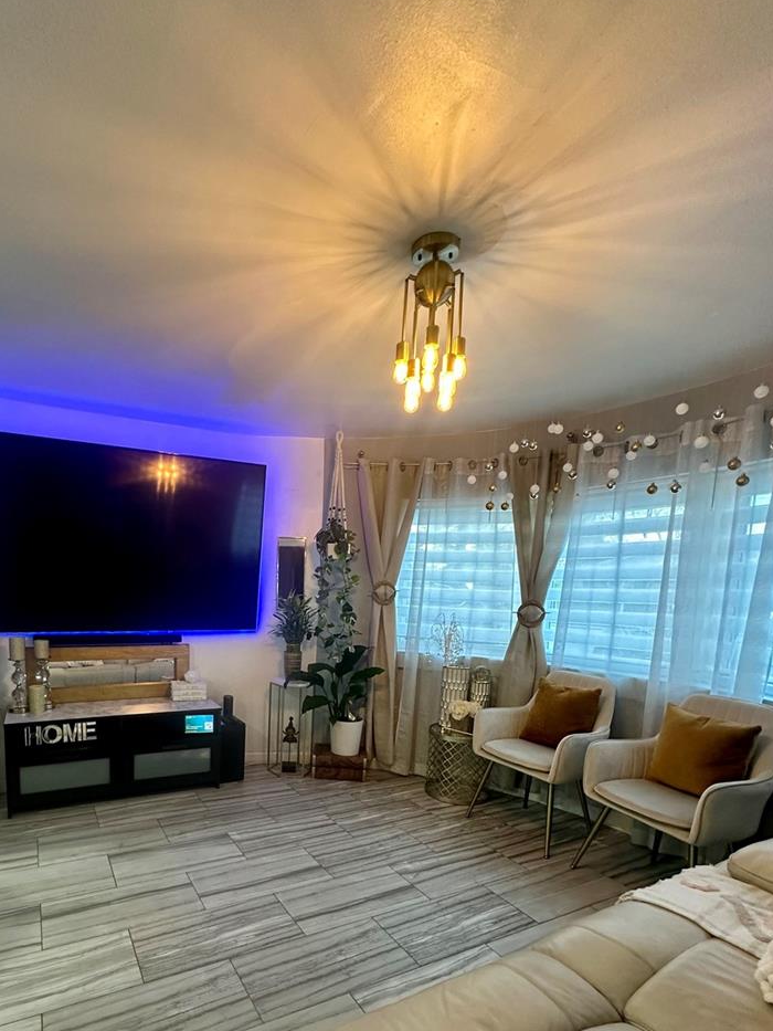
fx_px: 536
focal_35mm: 18
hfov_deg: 70.3
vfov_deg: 85.9
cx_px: 284
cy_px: 651
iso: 250
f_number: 2.2
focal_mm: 2.22
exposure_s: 1/60
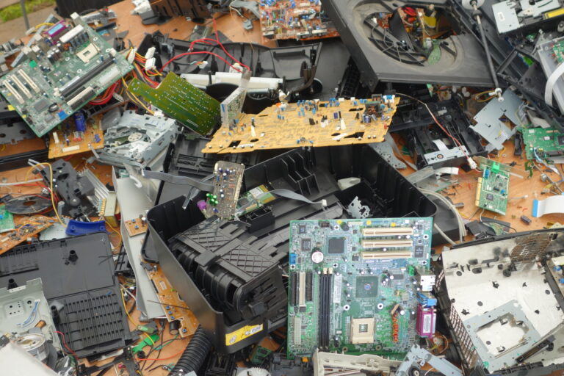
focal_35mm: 59
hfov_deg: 33.9
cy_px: 188
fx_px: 924
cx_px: 282
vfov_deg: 23.0
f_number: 3.5
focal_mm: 22.01
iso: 200
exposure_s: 1/80
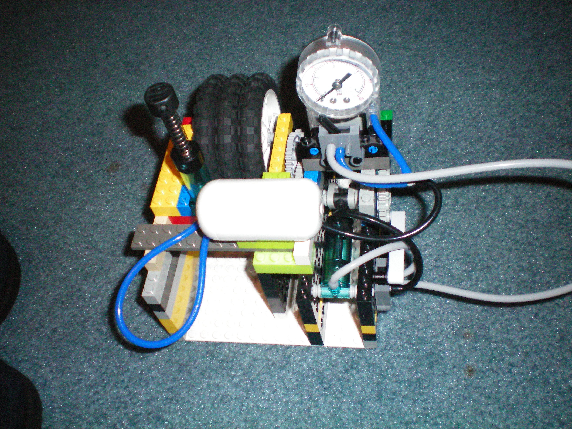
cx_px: 286
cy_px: 214
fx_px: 628
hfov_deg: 49.0
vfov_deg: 37.7
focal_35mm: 38
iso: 400
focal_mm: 6.3
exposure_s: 1/60
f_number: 3.1
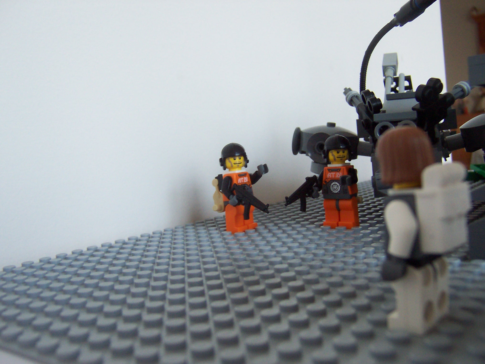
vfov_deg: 39.7
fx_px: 504
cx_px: 242
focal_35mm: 36
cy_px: 182
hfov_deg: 51.4
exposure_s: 1/20
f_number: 2.8
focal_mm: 5.6
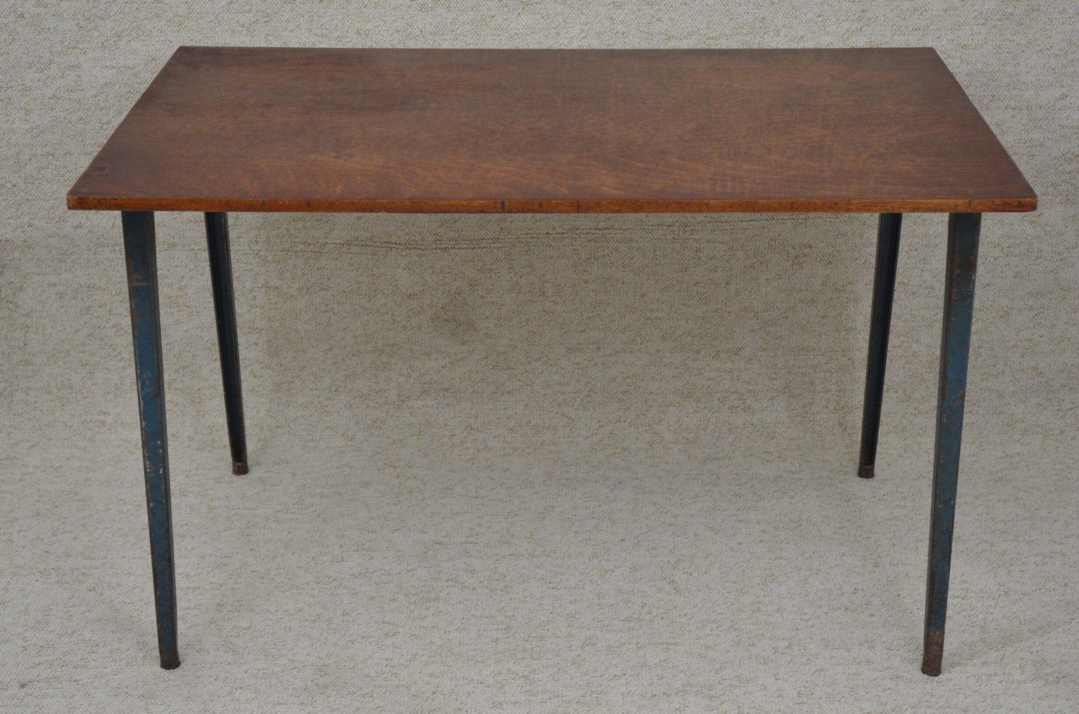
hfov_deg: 33.5
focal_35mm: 60
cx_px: 540
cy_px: 357
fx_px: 1795
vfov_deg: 22.5
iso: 2000
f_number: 5
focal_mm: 40
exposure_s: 1/100
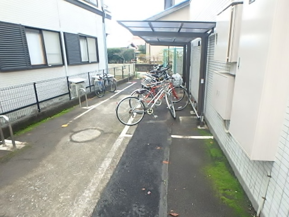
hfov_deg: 79.0
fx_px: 175
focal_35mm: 21
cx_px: 144
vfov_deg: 63.4
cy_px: 108
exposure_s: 1/250
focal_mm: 3.7
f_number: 3.5
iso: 500
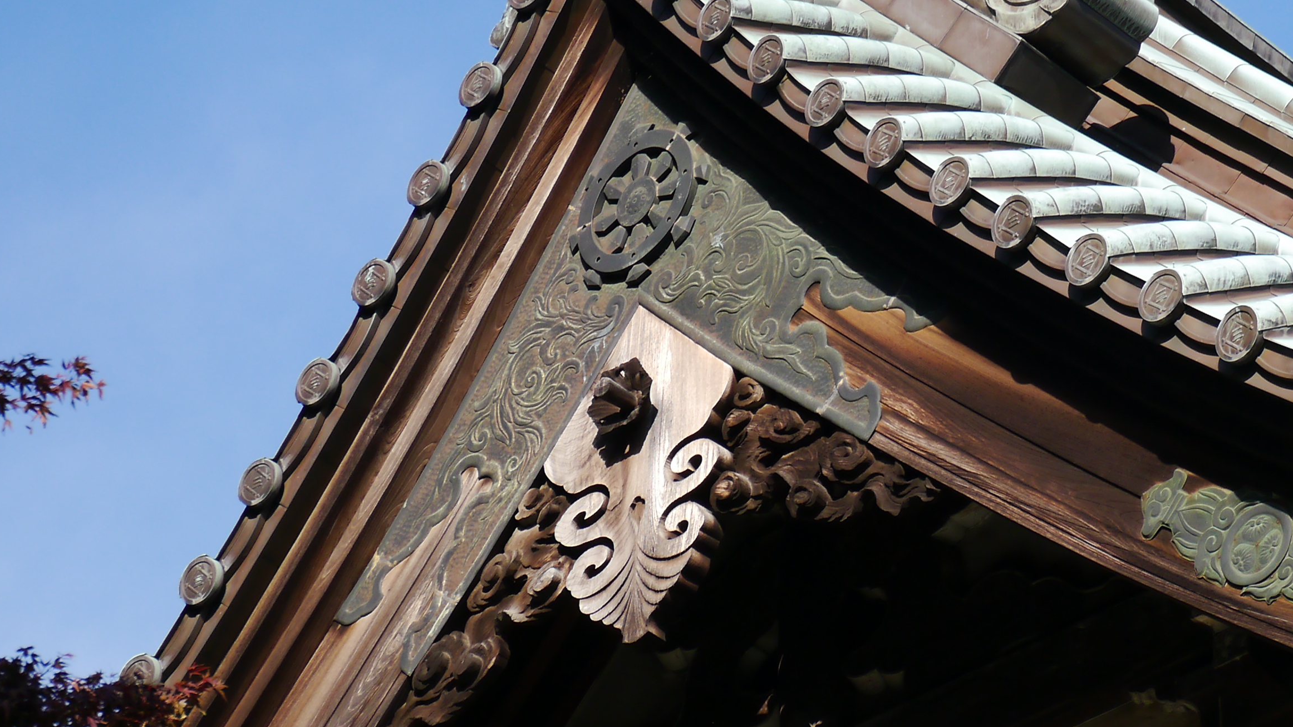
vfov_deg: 6.7
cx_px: 995
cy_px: 291
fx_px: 6206
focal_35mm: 181
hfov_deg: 11.9
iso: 160
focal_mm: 42
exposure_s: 1/320
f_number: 5.6
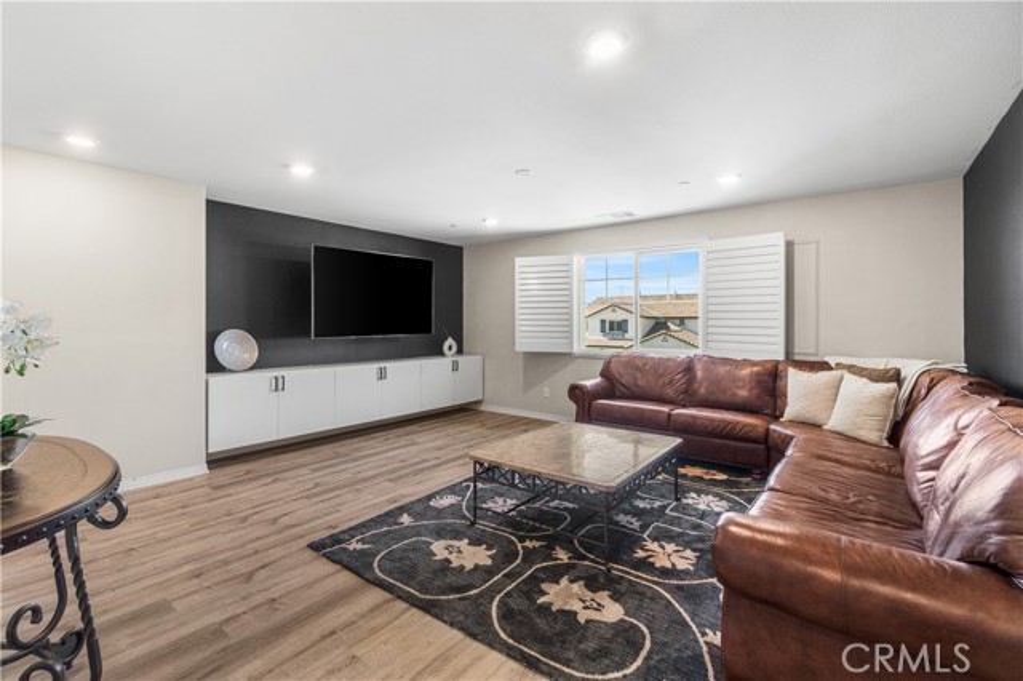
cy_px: 340
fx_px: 426
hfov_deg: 100.4
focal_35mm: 15
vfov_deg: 77.3
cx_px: 512
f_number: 8
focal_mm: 10
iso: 320
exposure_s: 1/2.5
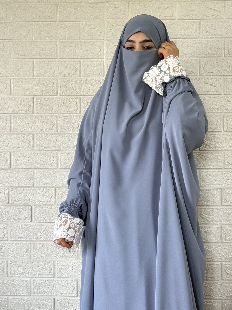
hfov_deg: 26.1
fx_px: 500
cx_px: 134
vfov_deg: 34.3
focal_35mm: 56
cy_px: 152
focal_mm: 6.76
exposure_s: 1/50
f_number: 1.78
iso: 80
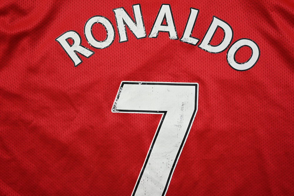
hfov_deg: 55.8
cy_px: 98
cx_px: 147
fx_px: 278
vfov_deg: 38.9
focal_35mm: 34
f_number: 5
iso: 200
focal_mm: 34
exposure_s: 1/125
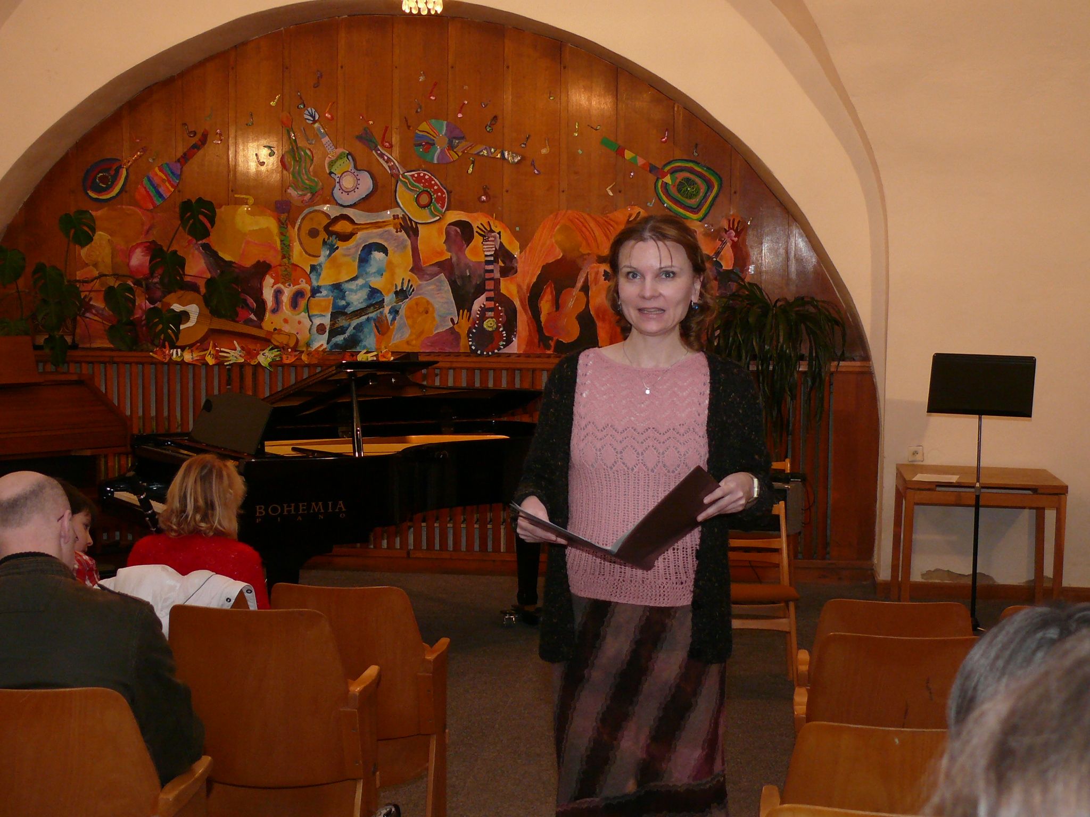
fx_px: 1921
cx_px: 545
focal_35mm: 61
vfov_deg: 24.0
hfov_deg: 31.7
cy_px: 408
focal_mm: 10.2
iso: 200
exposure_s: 1/30
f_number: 3.2
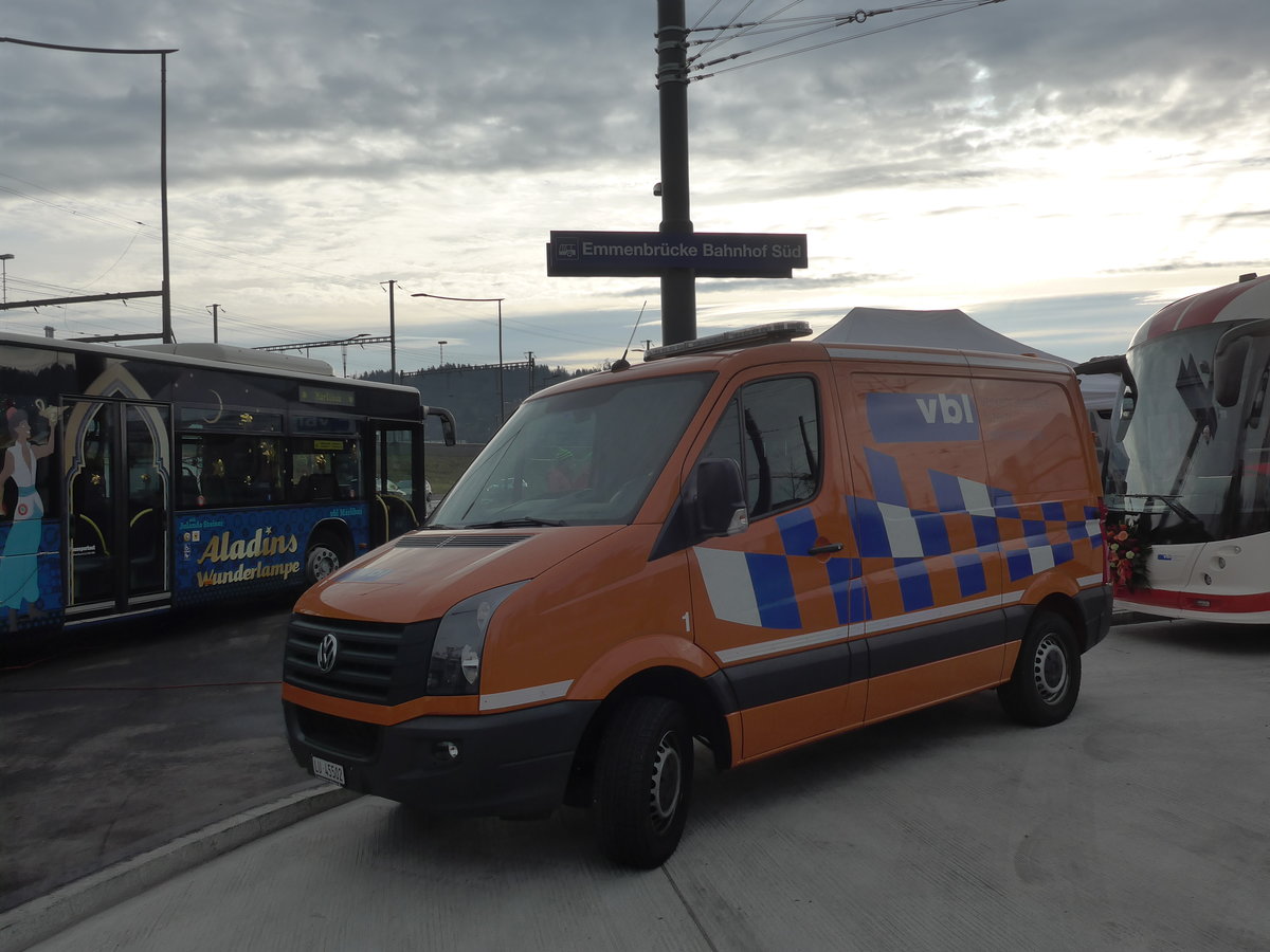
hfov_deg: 61.7
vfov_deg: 48.2
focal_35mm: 29
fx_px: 1064
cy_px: 476
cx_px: 635
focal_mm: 6
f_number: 5
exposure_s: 1/800
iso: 160
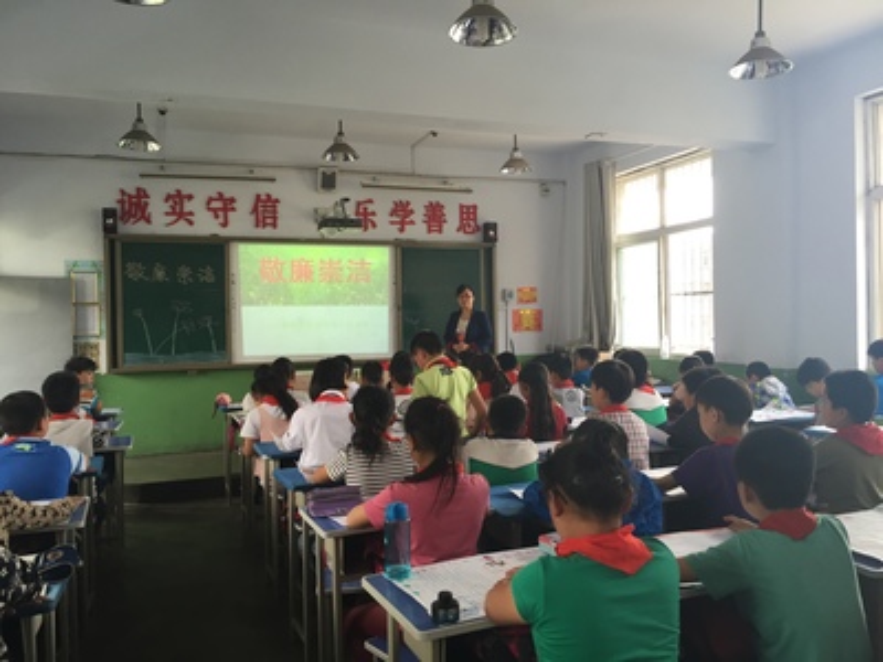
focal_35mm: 29
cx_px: 442
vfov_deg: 48.2
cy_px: 331
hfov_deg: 61.7
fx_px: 740
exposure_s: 1/33
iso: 32
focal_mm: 4.15
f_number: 2.2
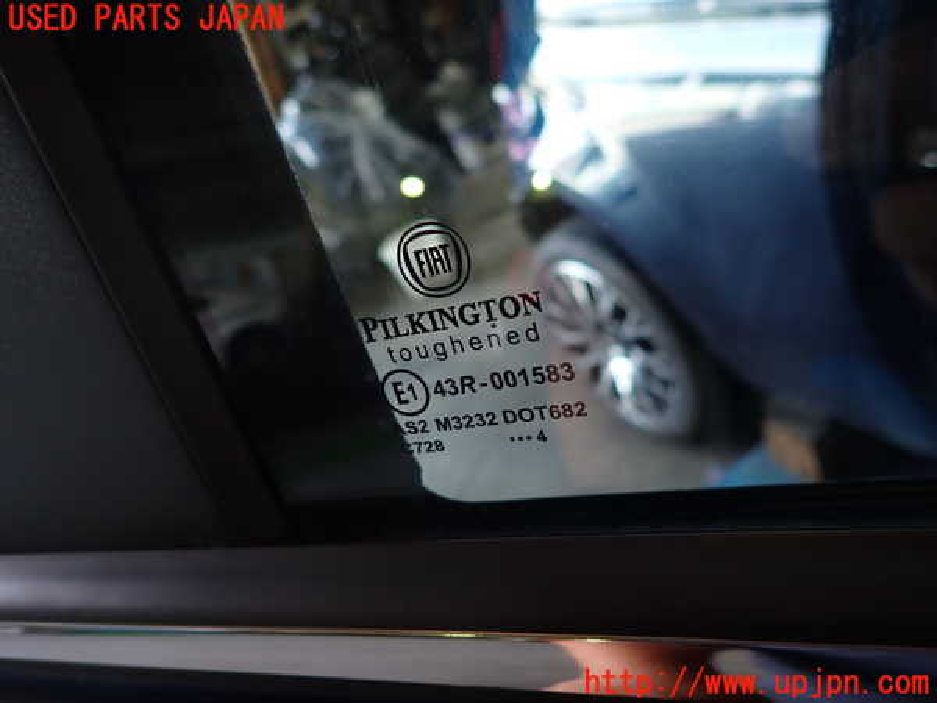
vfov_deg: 54.9
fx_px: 677
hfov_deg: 69.4
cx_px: 468
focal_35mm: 25
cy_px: 352
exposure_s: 1/60
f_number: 2
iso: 125
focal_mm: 4.5
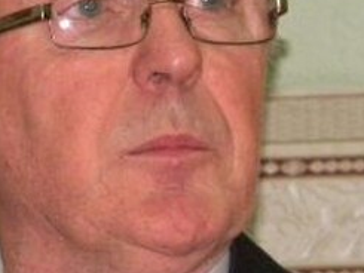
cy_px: 183
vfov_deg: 2.7
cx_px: 152
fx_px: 5902
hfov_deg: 3.5
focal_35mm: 561
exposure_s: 1/30
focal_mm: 33.1
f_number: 5.2
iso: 639
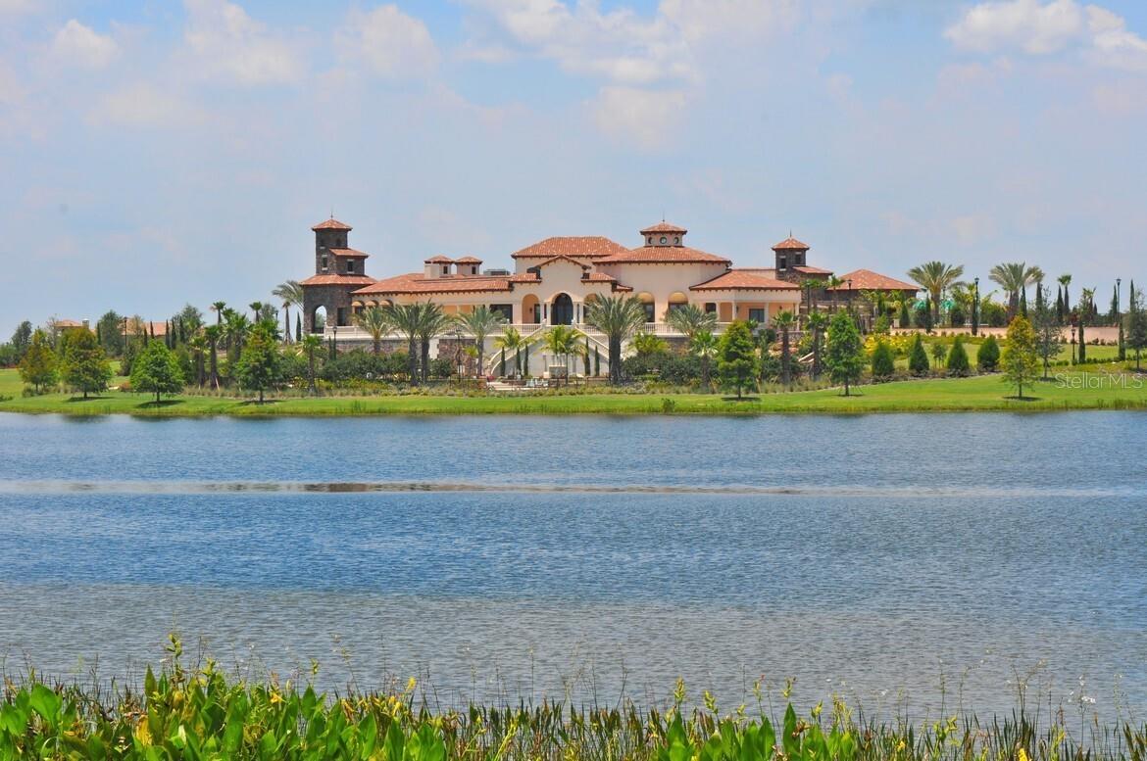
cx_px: 574
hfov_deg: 22.6
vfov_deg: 15.2
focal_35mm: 90
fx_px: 2864
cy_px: 380
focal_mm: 60
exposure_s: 1/250
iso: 200
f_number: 11
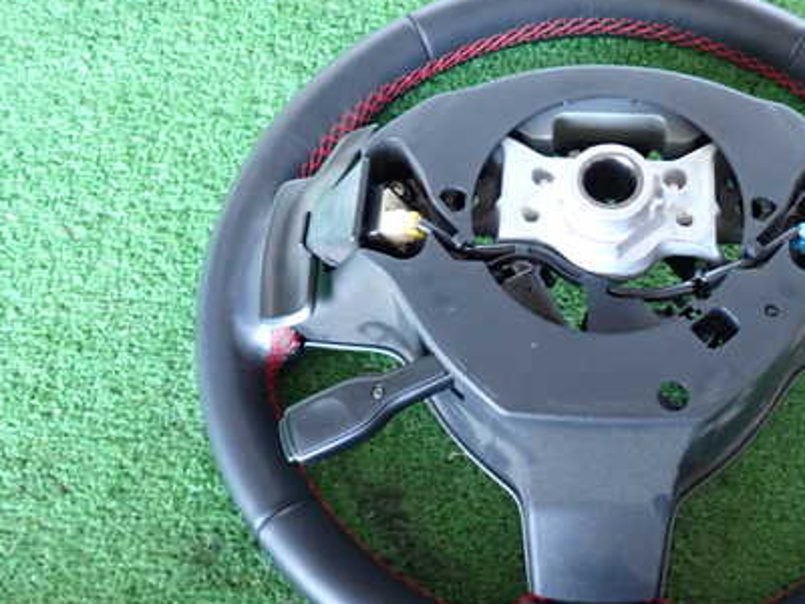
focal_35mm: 45
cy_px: 342
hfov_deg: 41.0
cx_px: 588
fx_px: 1046
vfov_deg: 32.1
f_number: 2.3
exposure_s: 1/30
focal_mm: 5.4
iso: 640
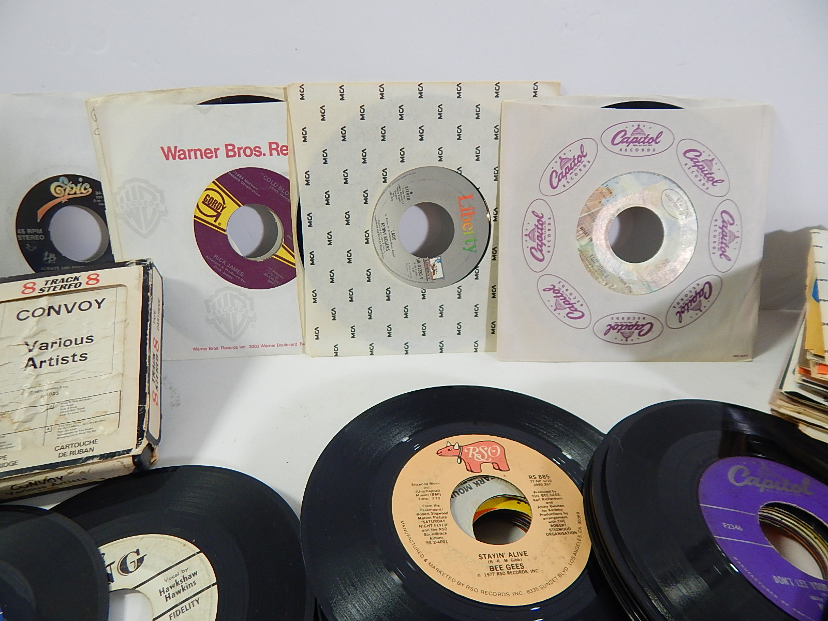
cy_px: 310
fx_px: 526
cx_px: 414
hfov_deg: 76.4
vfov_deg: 61.1
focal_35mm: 22
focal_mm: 4
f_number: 3
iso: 220
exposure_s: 1/30
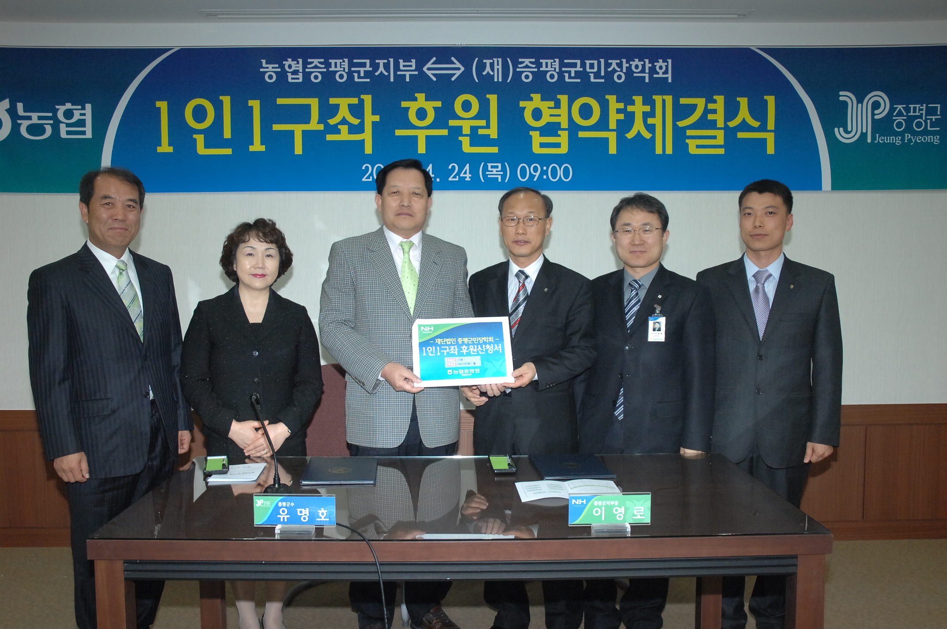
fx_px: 867
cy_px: 314
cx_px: 474
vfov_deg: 39.9
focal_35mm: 33
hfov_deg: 57.3
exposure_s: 1/60
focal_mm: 22
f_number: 6.7
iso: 800
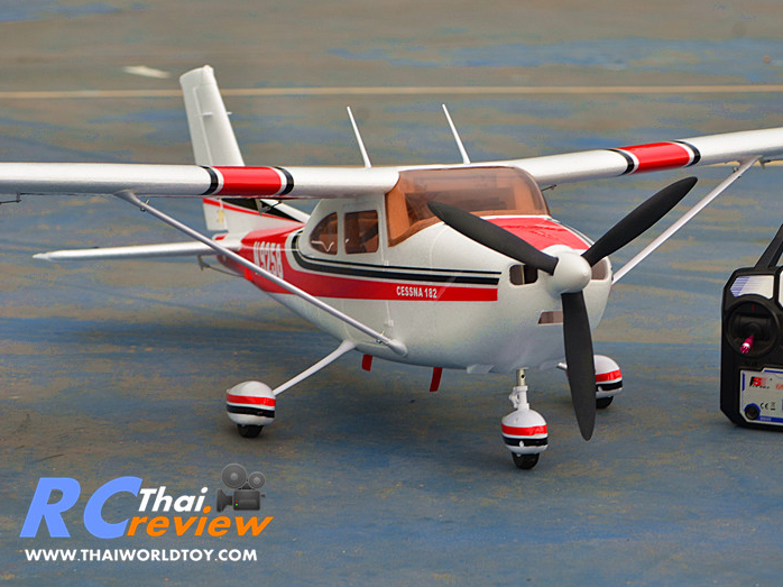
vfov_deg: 11.2
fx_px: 2985
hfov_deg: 14.9
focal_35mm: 132
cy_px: 291
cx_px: 445
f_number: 5.6
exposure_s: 1/80
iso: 100
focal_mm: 80
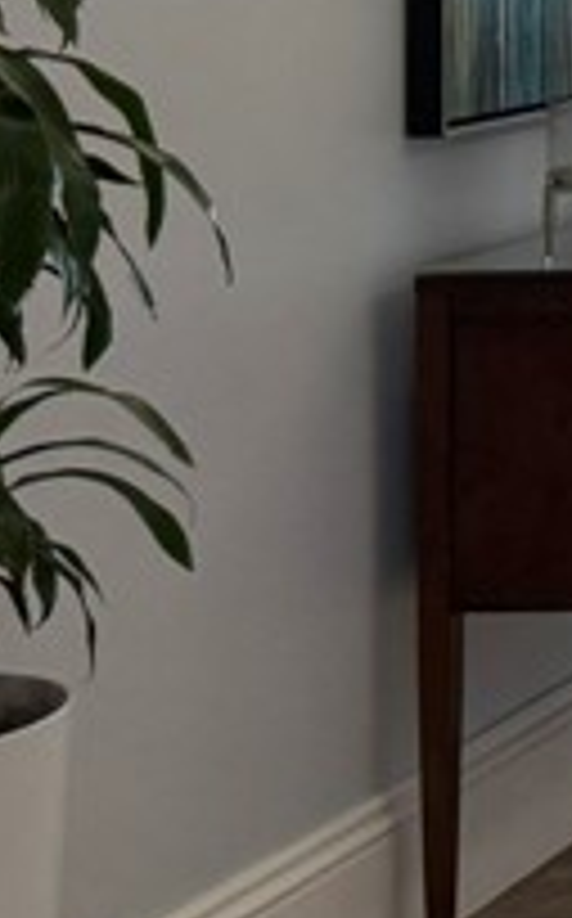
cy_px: -248
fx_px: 3202
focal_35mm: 128
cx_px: 2081
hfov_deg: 7.8
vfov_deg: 15.6
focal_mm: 6.76
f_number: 1.78
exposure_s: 1/60
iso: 160
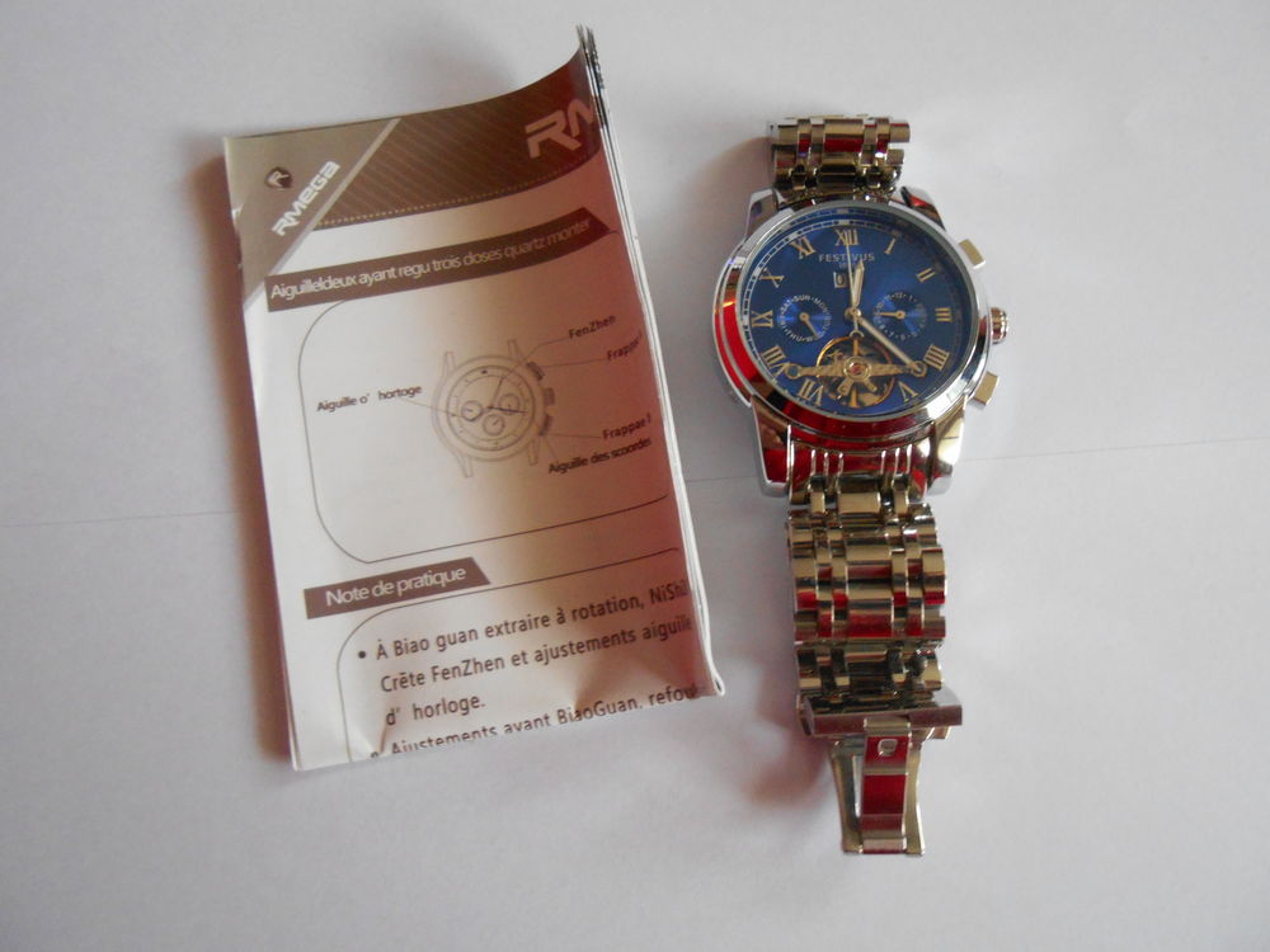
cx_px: 635
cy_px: 476
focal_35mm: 26
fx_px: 954
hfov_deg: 67.3
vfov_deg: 53.1
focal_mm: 4.6
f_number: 3.5
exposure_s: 1/20
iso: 400
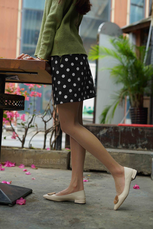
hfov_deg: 27.0
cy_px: 114
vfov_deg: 39.6
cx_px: 76
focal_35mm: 50
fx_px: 318
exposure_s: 1/200
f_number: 2.8
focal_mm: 50
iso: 100
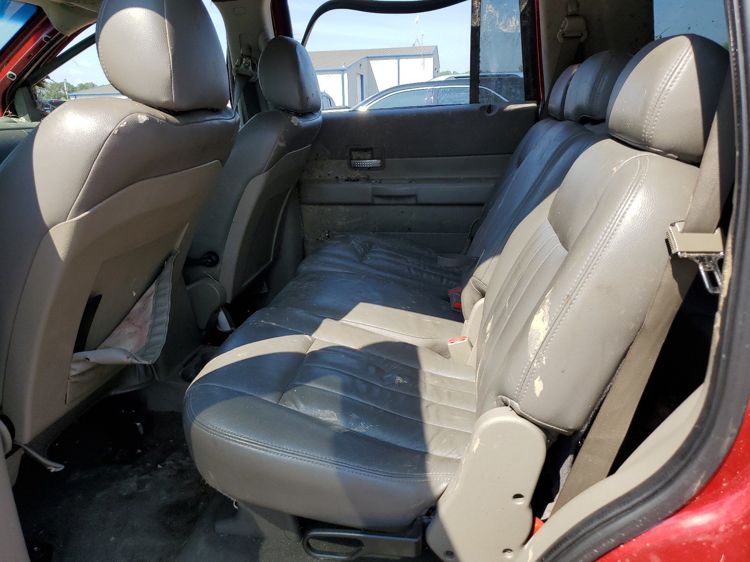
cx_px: 375
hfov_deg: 67.3
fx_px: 563
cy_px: 281
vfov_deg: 53.1
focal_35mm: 26
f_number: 1.5
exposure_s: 1/1250
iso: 50
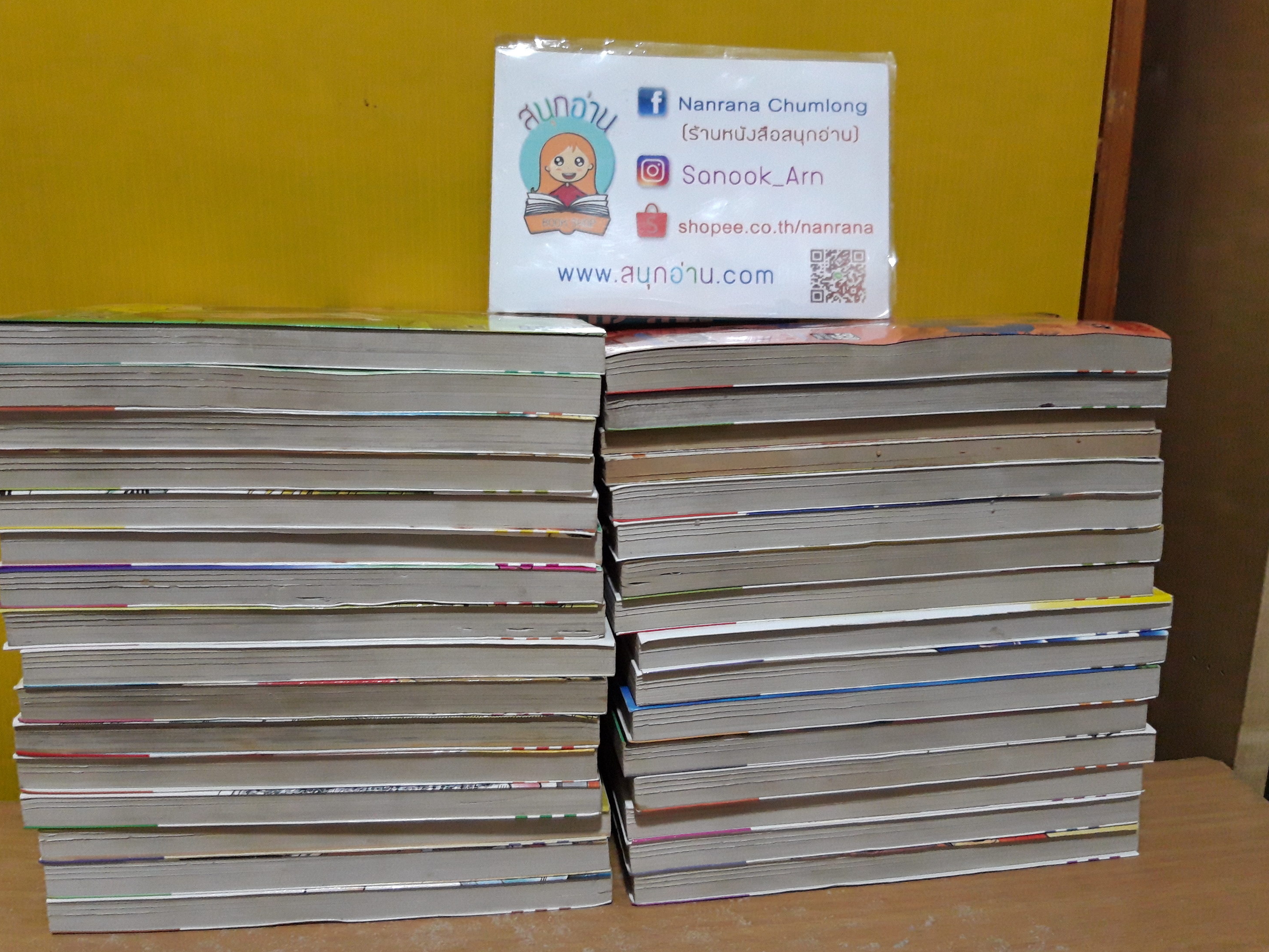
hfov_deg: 61.6
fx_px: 1063
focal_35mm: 29
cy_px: 468
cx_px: 587
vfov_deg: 48.2
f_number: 1.7
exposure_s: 1/25
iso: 400
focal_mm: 3.93
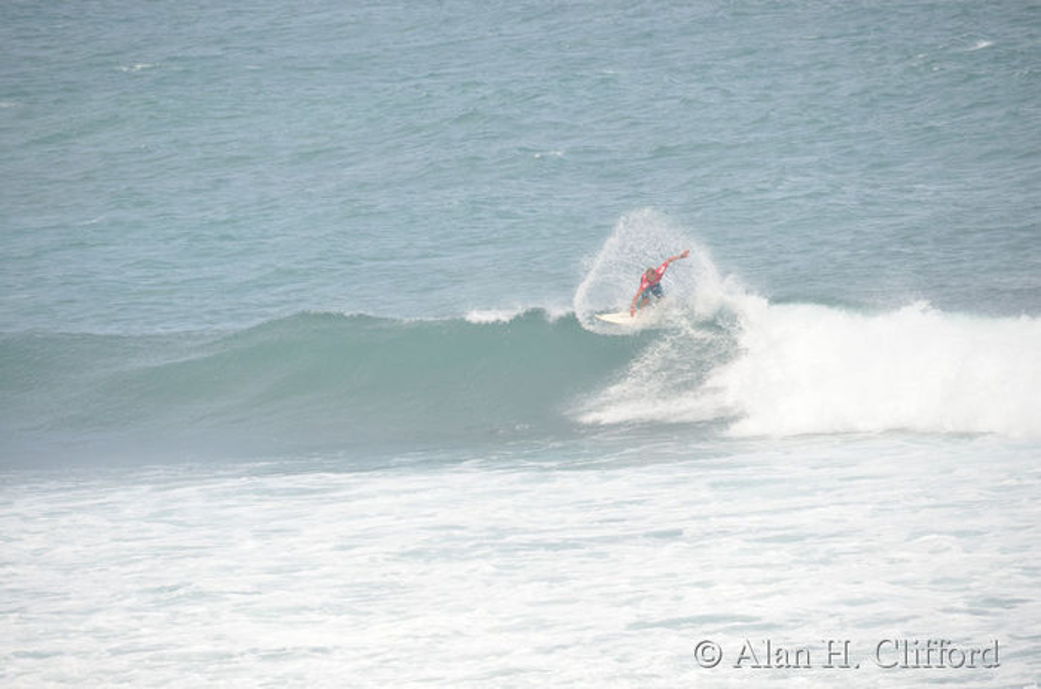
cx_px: 520
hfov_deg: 6.9
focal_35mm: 300
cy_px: 344
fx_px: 8653
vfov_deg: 4.6
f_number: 5.6
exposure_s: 1/800
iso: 220
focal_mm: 200
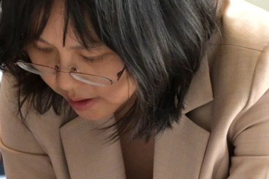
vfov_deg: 5.6
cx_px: 42
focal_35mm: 247
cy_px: 178
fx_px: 1846
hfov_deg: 8.3
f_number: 5.6
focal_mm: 61
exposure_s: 1/125
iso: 1000
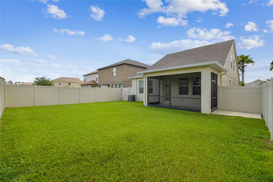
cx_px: 136
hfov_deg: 100.4
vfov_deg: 77.3
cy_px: 91
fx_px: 114
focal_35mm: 15
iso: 100
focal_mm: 10
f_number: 7.1
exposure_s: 1/80
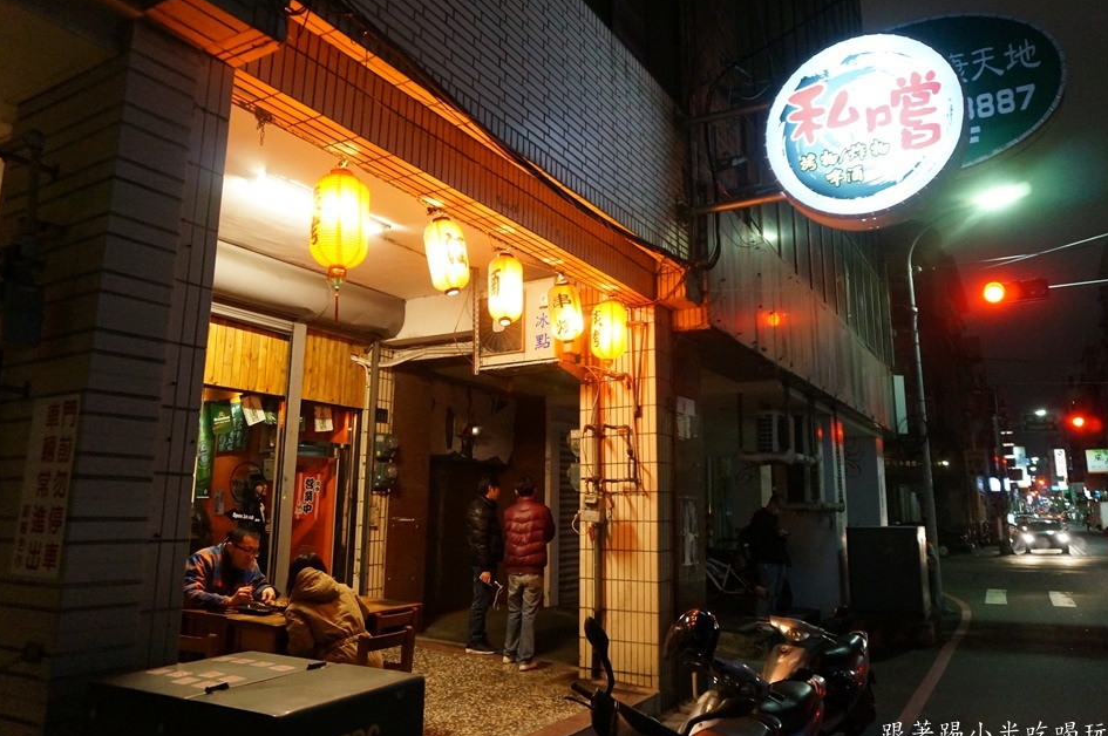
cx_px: 576
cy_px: 353
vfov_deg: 49.4
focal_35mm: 26
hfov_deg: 69.4
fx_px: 799
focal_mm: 16
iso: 3200
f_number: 4
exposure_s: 1/60
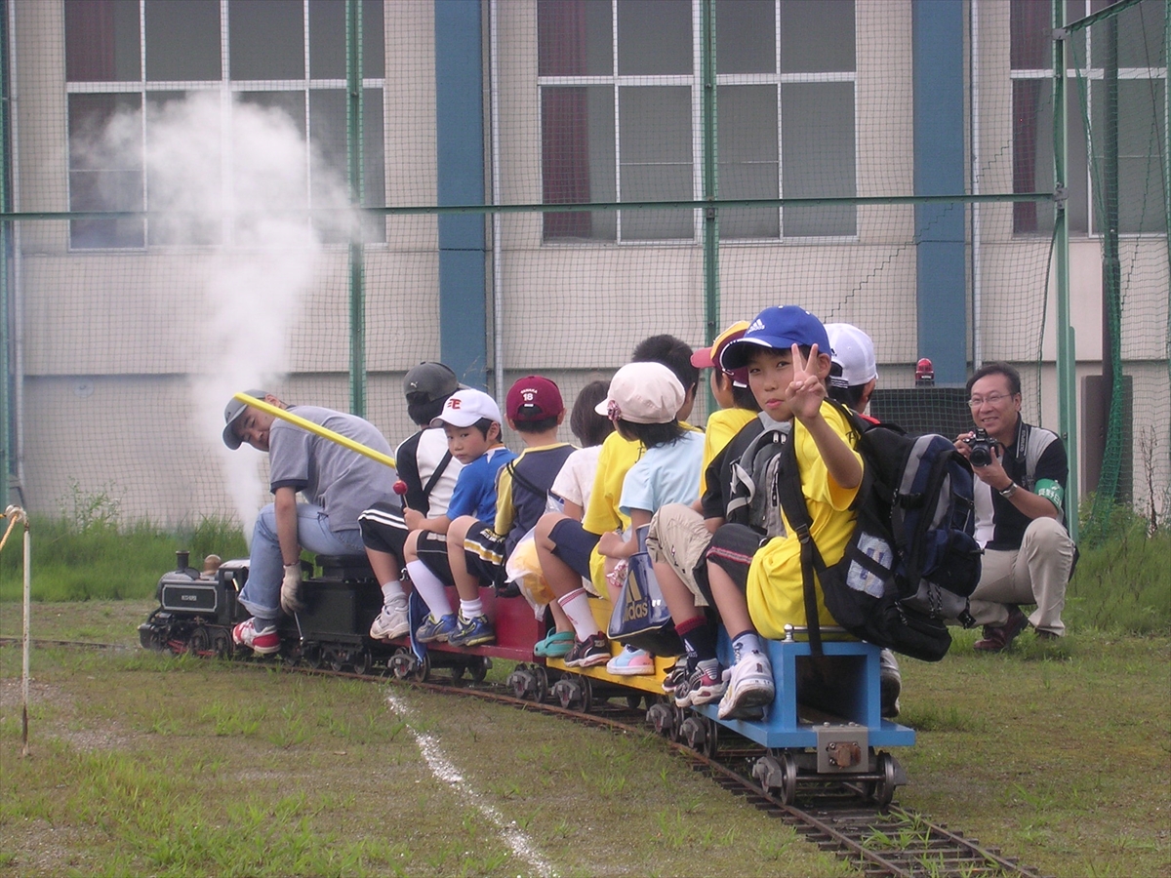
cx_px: 586
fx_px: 3552
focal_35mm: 105
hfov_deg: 18.7
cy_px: 439
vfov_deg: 14.1
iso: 100
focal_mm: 15.9
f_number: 4.6
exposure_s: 1/147
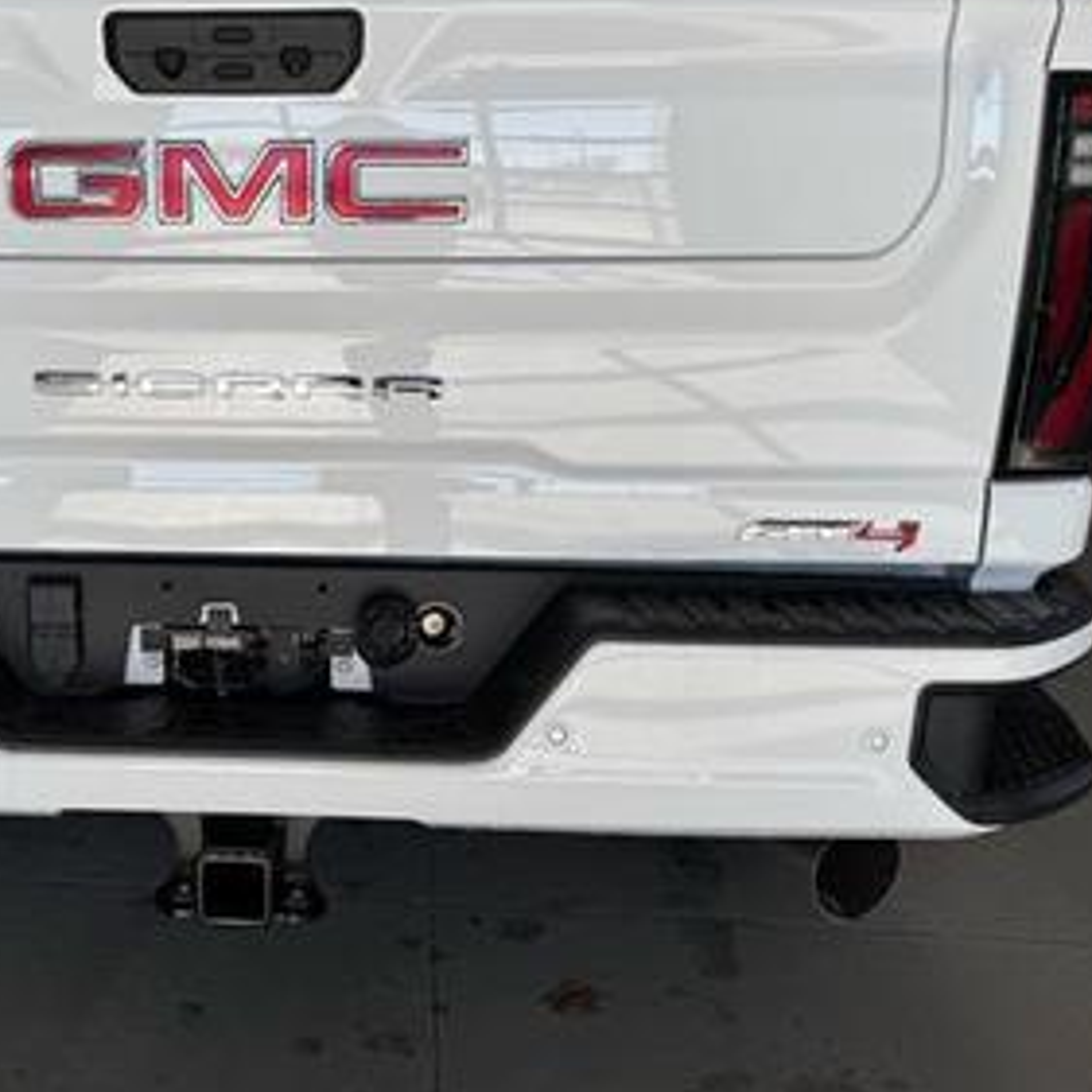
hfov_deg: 42.4
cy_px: 435
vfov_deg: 43.6
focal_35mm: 38
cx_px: 264
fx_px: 1356
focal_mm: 6.76
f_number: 1.78
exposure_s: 1/900
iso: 80
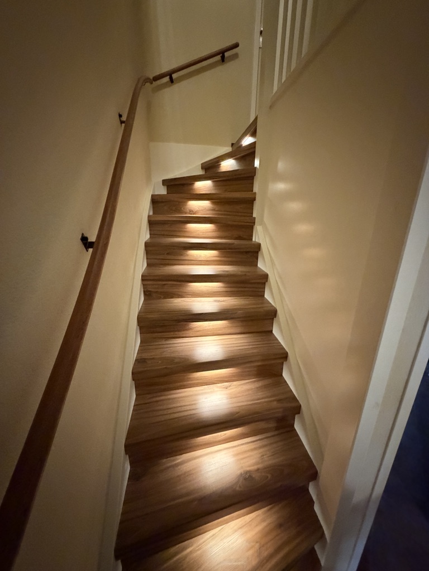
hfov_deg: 85.7
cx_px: 214
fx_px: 231
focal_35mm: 14
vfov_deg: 102.1
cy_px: 286
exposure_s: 1/48
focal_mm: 2.22
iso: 1250
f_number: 2.2
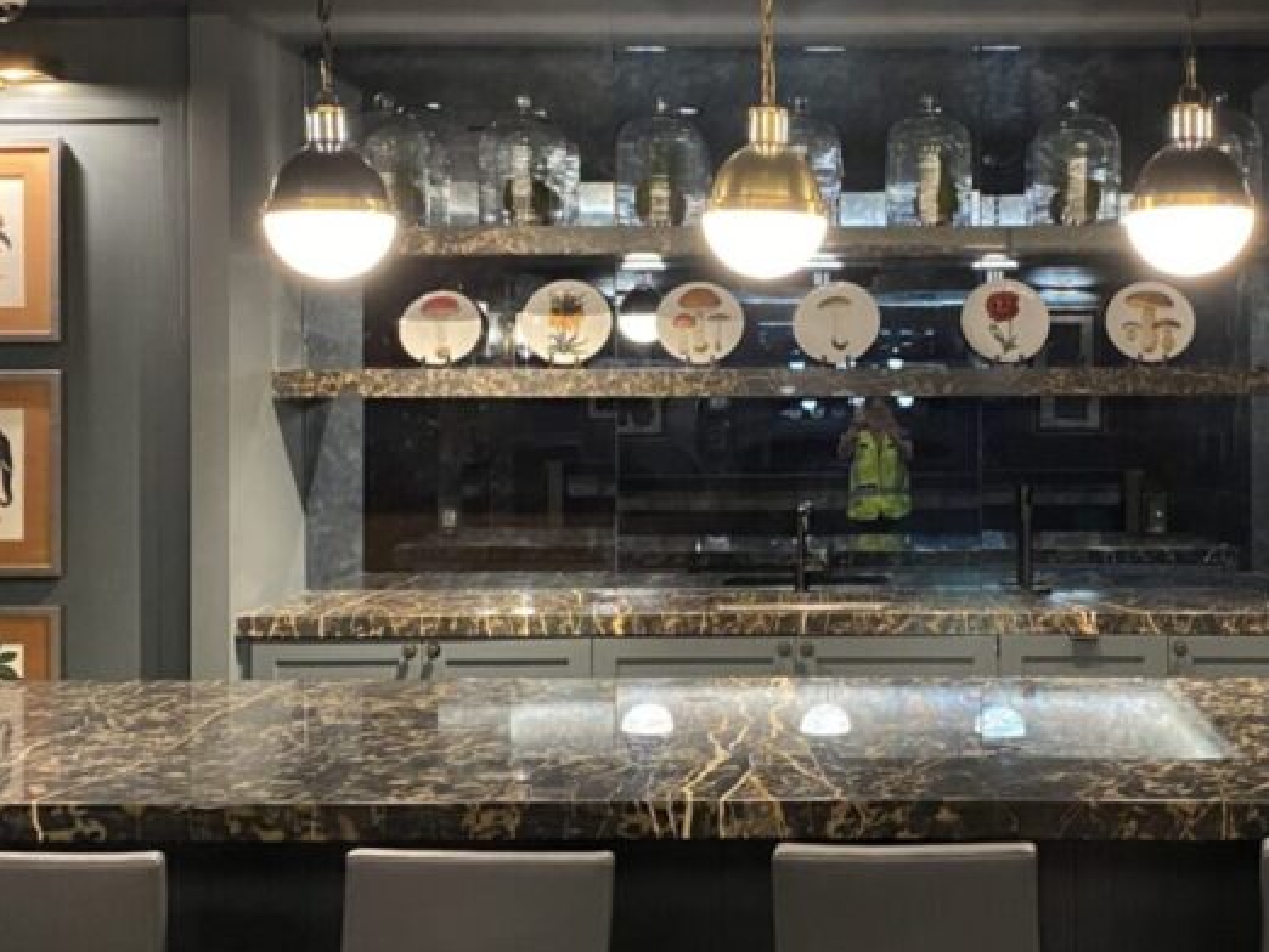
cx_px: 846
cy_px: 413
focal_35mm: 51
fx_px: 1870
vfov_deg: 28.6
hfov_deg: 37.1
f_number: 1.8
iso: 640
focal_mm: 4.25
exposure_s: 1/30
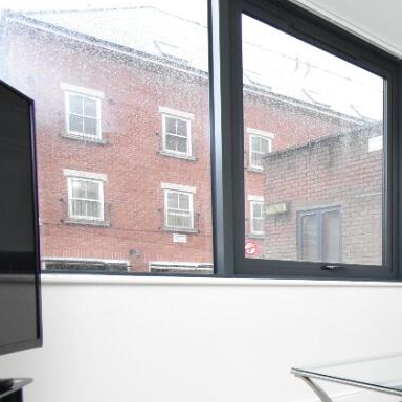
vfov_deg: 46.4
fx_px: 447
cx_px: 479
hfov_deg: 37.2
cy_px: 310
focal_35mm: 34
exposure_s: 1/60
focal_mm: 10
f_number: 4.5
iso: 2200
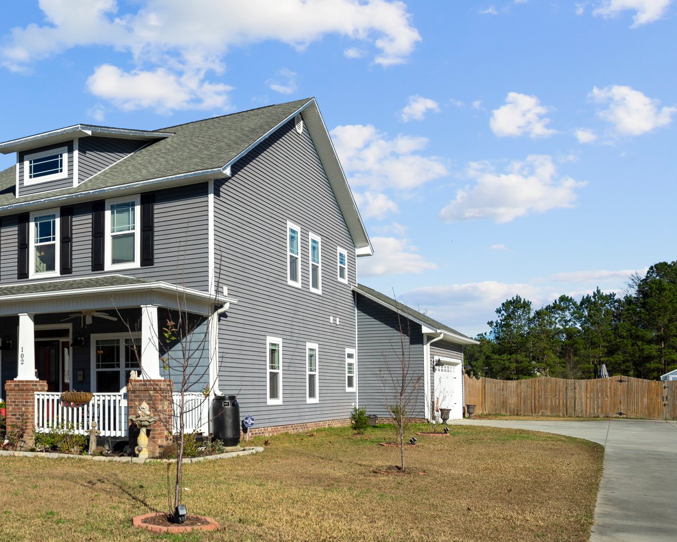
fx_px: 741
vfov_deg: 40.1
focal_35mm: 37
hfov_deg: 46.6
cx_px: 137
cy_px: 296
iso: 100
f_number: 8
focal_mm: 24
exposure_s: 1/800
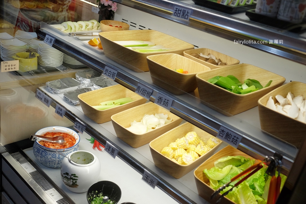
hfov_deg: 54.4
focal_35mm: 35
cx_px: 153
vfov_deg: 37.9
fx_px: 297
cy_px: 102
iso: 1600
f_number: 3.2
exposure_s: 1/600
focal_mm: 23
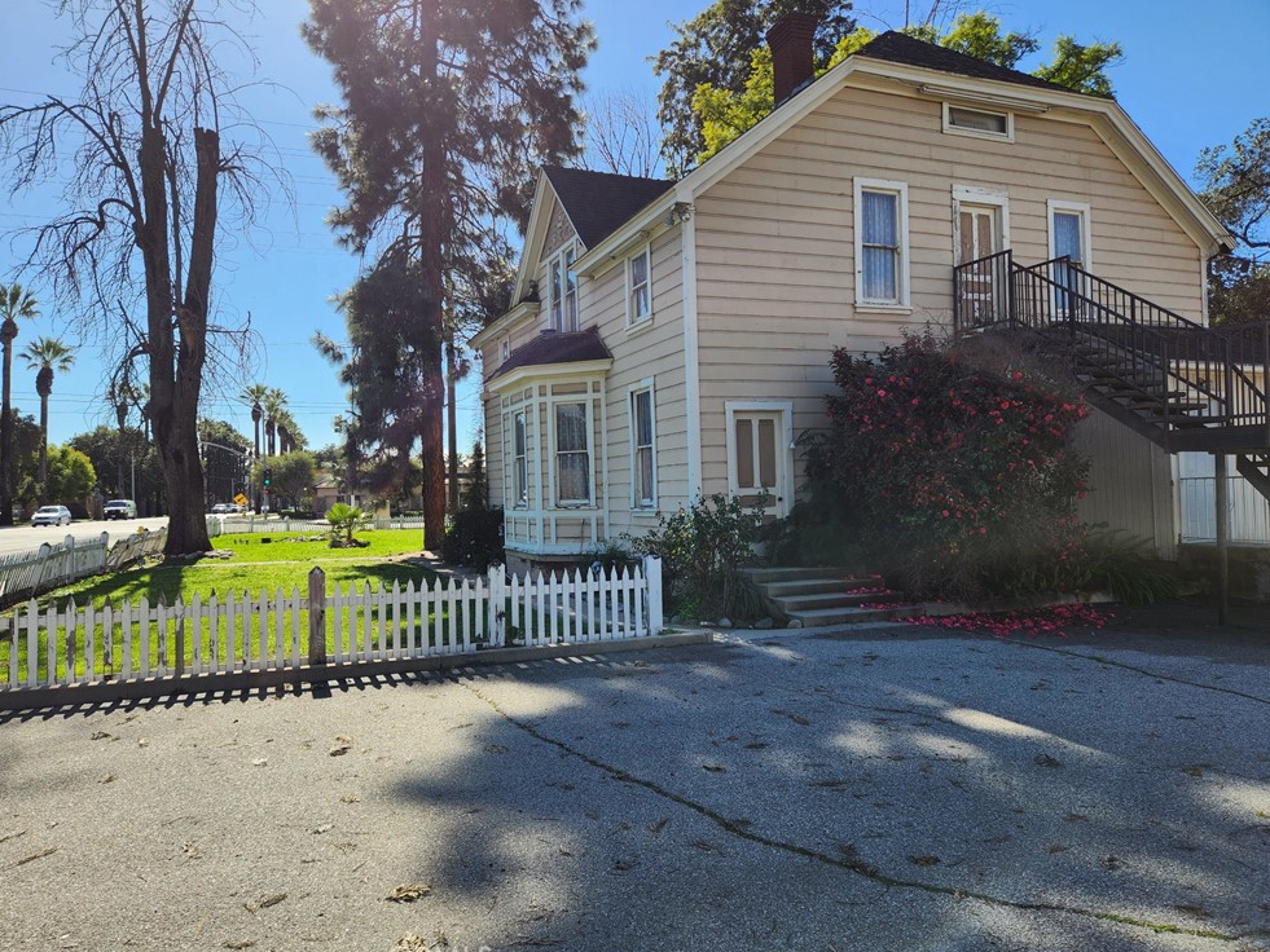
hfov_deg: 71.6
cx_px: 610
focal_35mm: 24
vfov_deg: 56.8
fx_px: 881
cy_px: 480
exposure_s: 1/1250
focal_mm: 5.4
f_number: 1.8
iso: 20
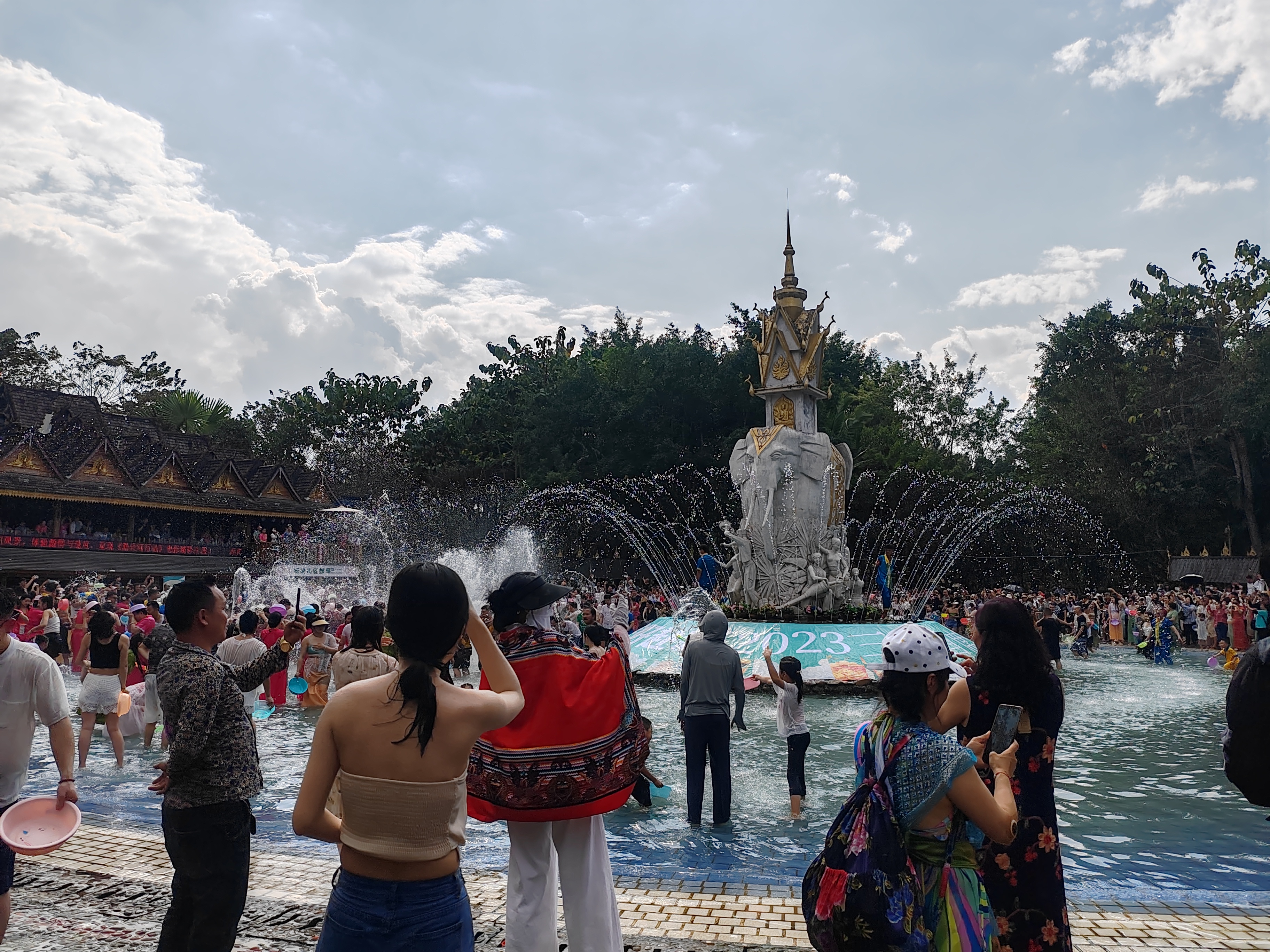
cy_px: 476
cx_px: 635
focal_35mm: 27
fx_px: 991
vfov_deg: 51.4
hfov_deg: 65.3
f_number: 1.8
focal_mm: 6.14
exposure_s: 1/2026
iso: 49
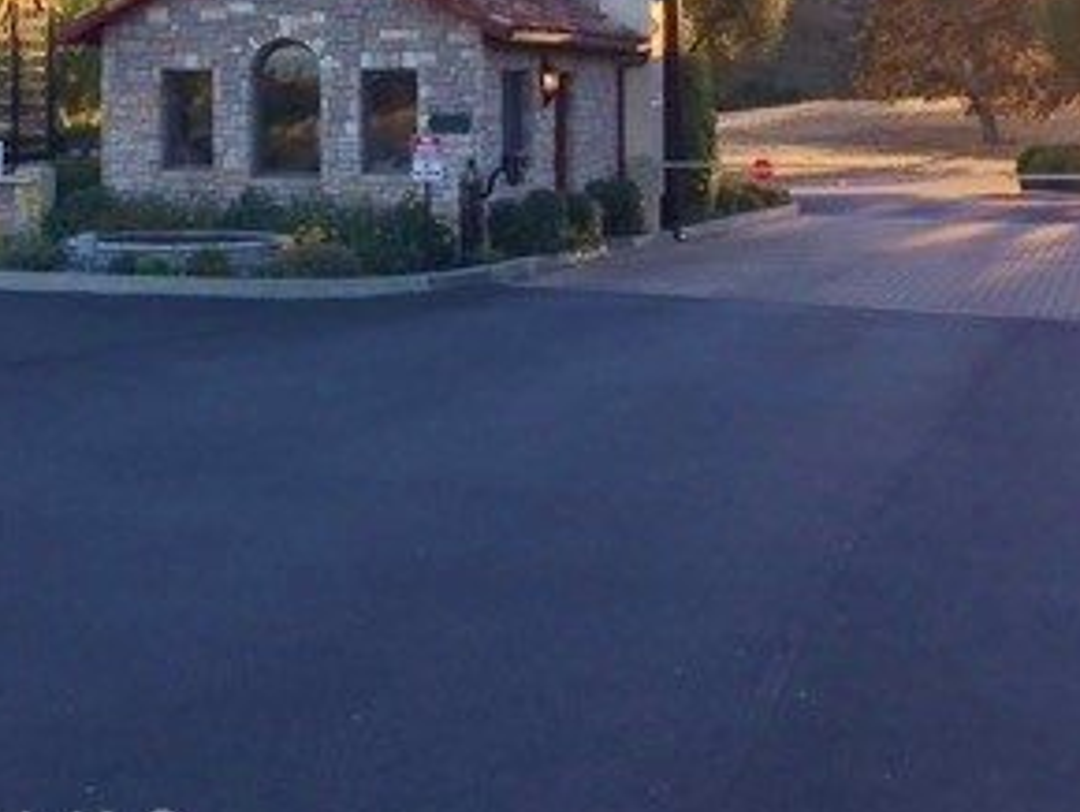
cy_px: 4
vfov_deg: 22.1
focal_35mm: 64
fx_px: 1998
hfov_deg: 30.1
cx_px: 376
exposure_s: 1/785
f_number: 2.2
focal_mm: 4.15
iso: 25
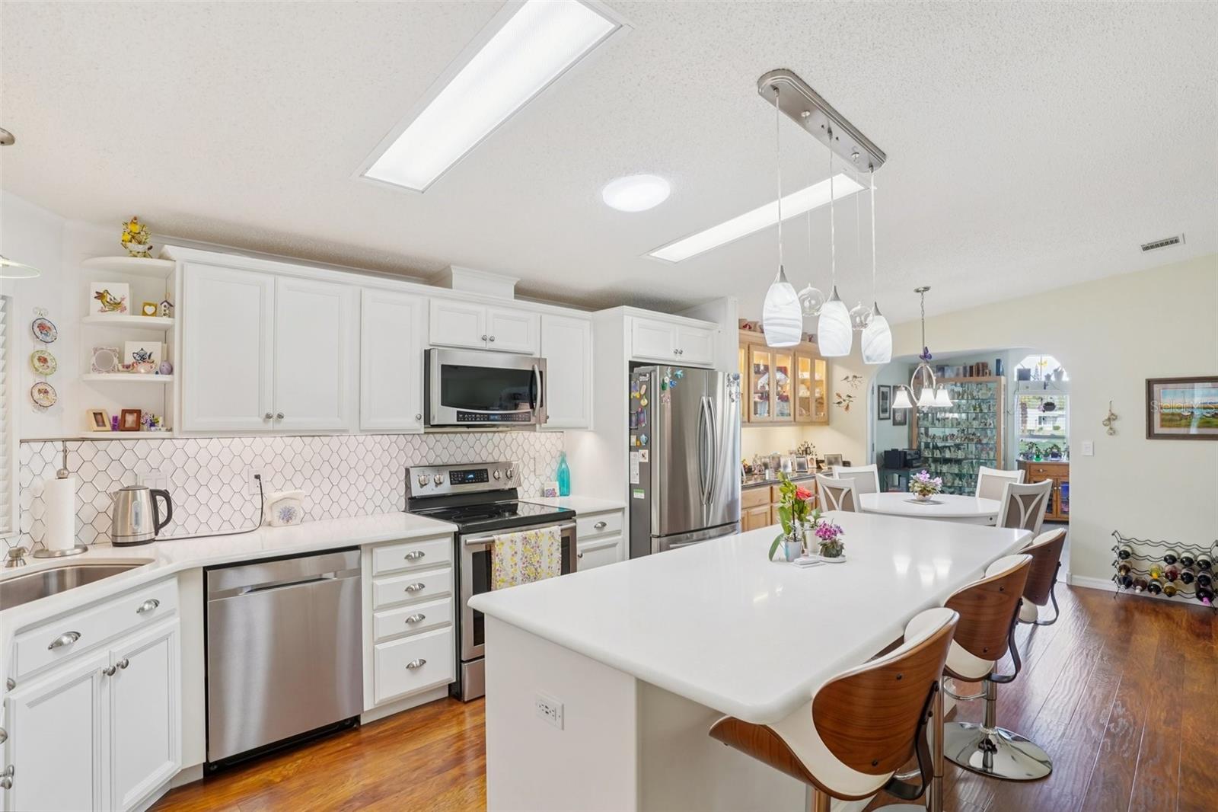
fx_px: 575
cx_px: 609
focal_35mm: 17
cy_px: 406
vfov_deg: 70.4
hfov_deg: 93.3
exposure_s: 1/25
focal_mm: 17
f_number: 9
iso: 400
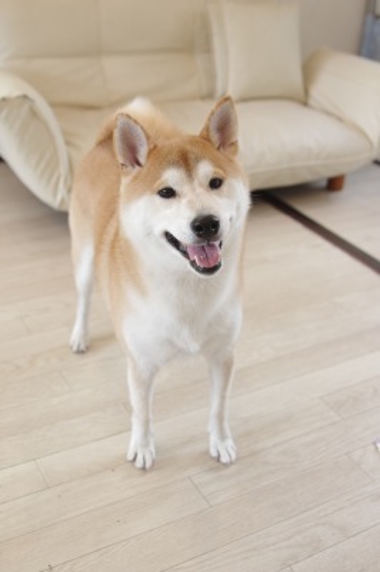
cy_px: 286
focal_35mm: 42
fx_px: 666
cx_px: 190
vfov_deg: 46.4
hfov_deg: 31.8
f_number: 2.8
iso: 400
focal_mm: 28
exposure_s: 1/60
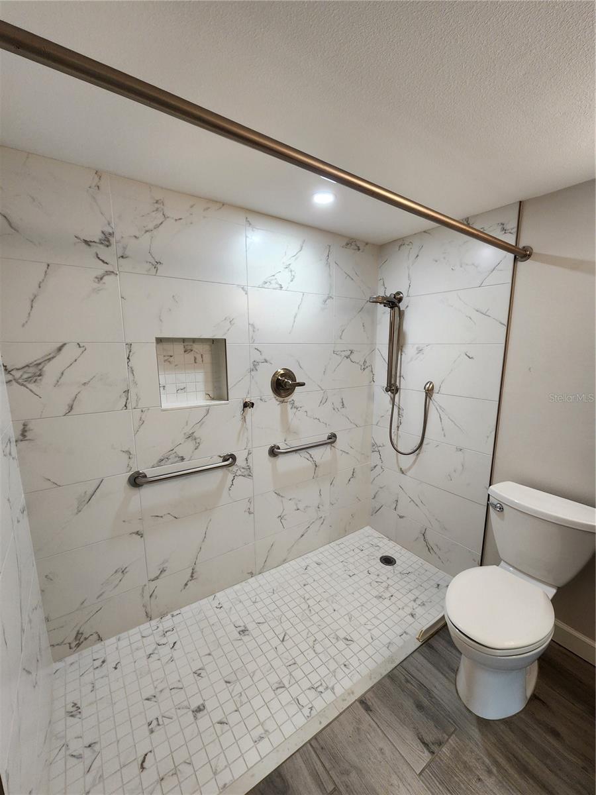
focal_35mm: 13
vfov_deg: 106.2
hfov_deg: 89.9
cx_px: 298
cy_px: 398
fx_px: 298
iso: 160
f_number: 2.2
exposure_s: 1/60
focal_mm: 2.2
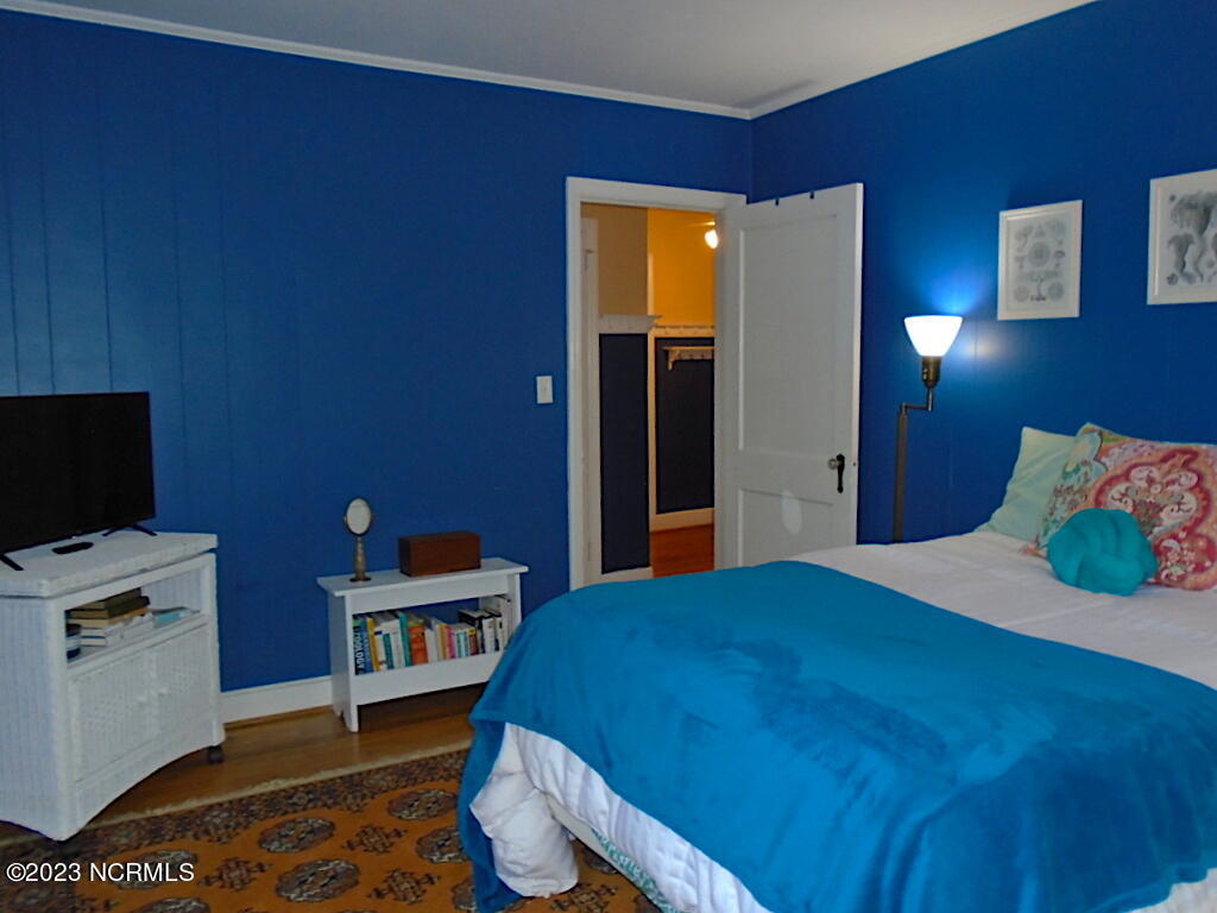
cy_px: 456
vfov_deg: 53.1
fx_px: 914
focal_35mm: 26
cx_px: 608
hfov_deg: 67.3
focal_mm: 4.6
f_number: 3.2
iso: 200
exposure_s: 1/30
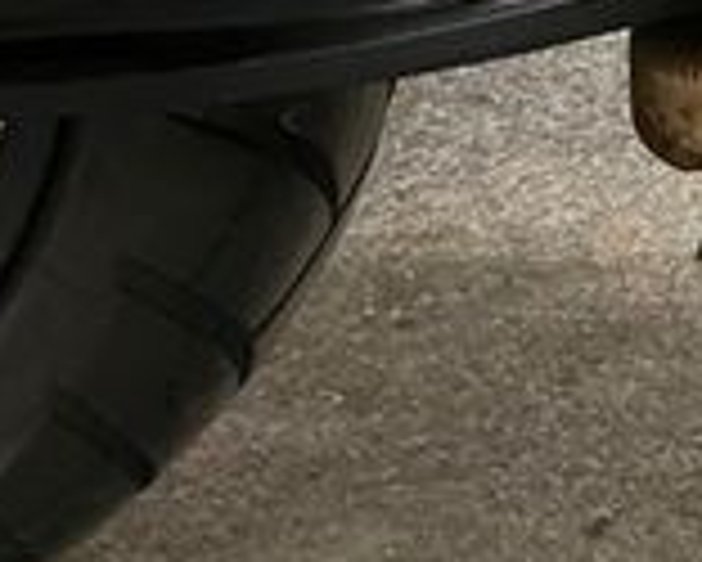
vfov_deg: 13.8
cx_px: 1426
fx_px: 2162
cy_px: -324
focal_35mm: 104
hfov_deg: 14.9
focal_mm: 5.1
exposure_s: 1/33
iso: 640
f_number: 1.6
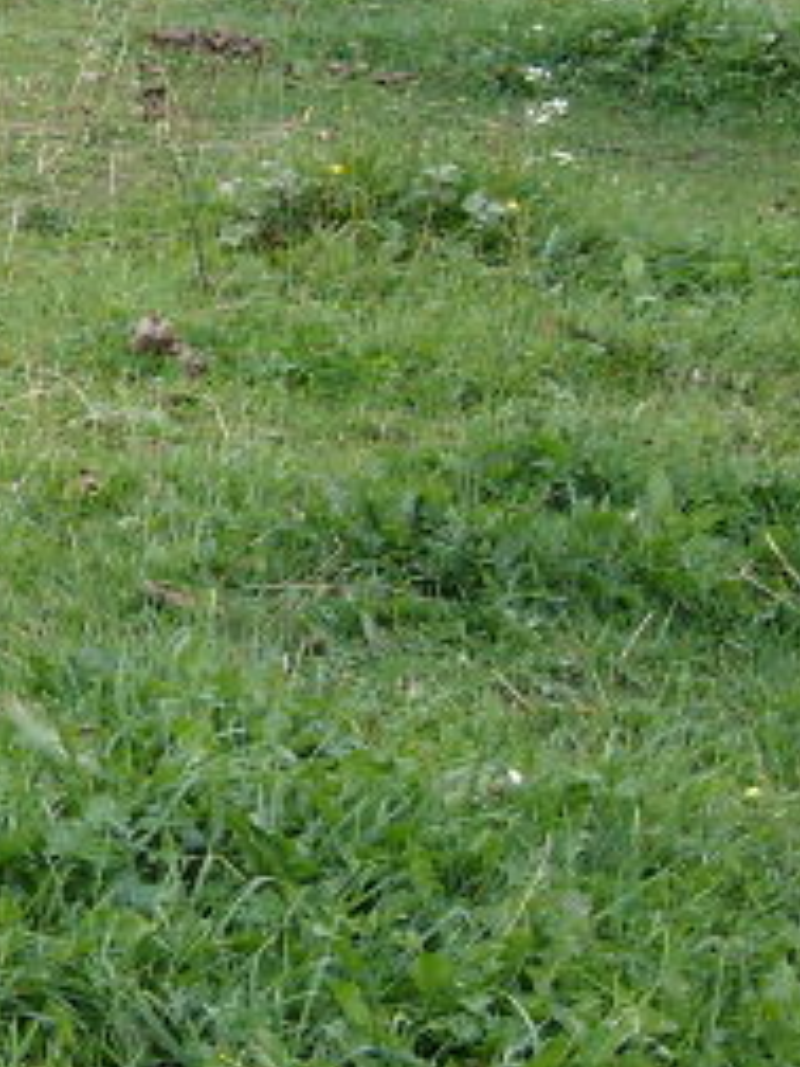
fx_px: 4530
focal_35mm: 147
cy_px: 201
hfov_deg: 9.7
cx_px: -538
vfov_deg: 13.4
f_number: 3.4
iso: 100
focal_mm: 8.8
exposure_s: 1/40
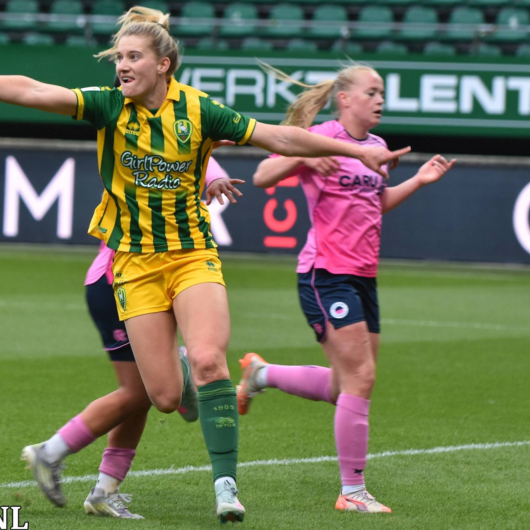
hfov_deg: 6.5
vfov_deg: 6.5
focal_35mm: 269
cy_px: 265
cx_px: 190
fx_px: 4660
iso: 500
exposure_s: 1/320
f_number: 3.5
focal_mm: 140
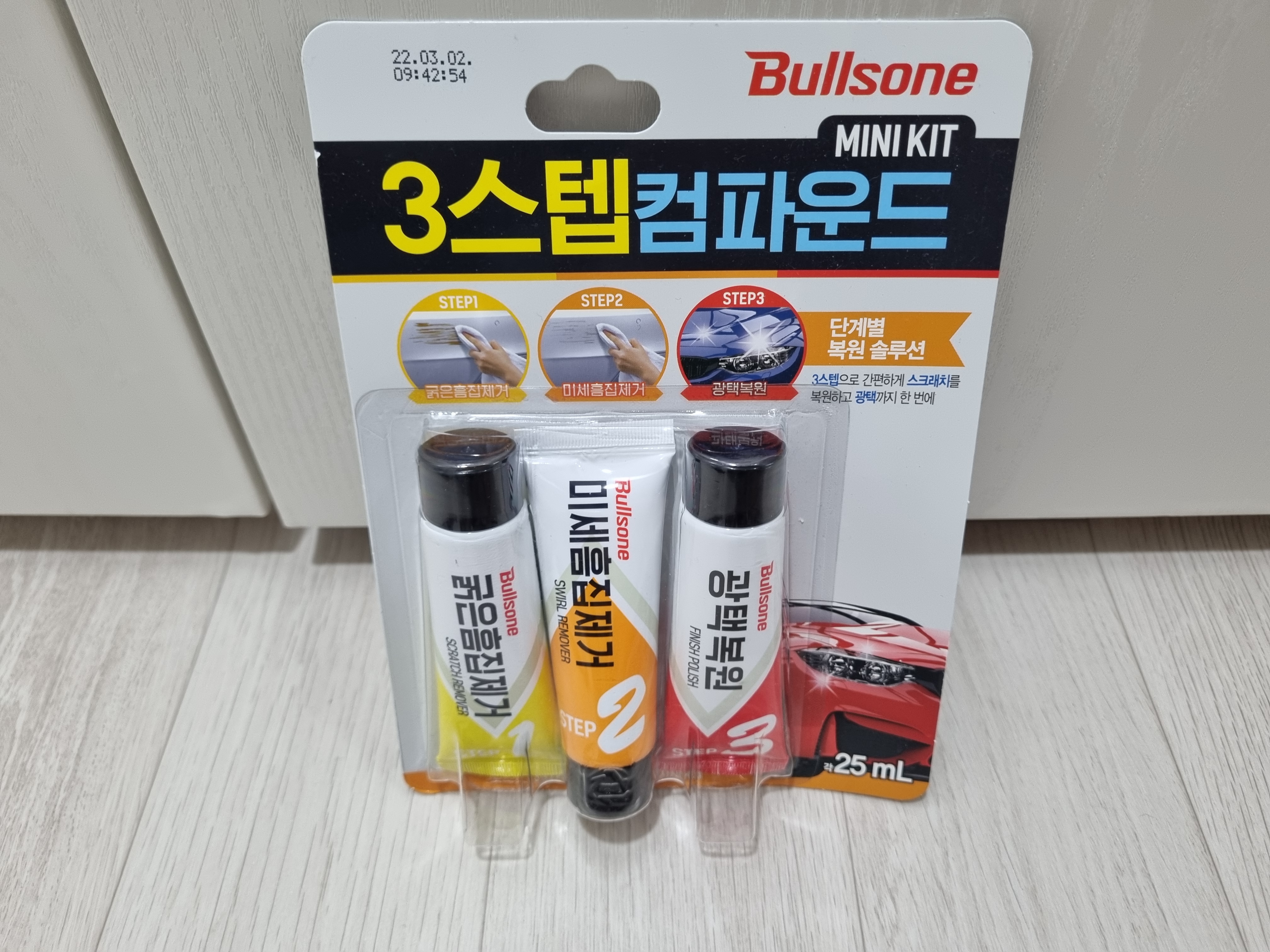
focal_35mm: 26
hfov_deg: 67.3
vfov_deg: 53.1
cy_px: 476
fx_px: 954
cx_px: 635
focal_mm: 5.4
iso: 200
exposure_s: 1/40
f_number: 1.8
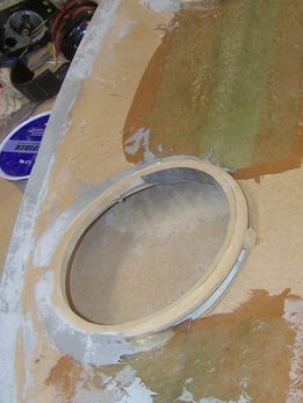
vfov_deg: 27.7
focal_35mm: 70
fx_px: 815
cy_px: 163
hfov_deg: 21.0
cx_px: 188
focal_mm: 6.3
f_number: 2.8
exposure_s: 1/60
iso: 80
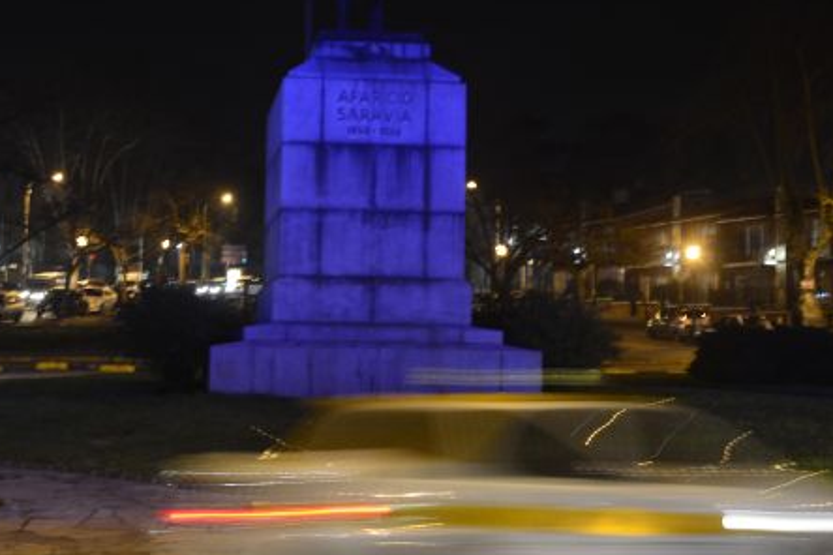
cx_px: 394
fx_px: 1782
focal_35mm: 77
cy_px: 100
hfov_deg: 26.3
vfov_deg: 17.6
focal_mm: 38
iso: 1000
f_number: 5
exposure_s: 1/5
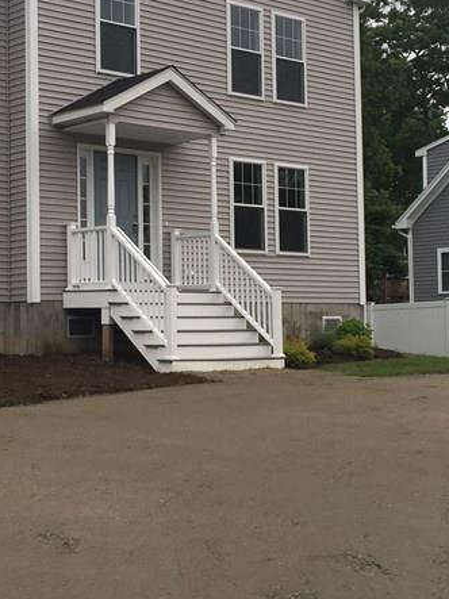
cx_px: 192
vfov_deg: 29.0
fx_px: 1159
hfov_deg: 21.9
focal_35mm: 67
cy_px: 265
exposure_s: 1/149
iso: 32
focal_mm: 4.15
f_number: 2.2
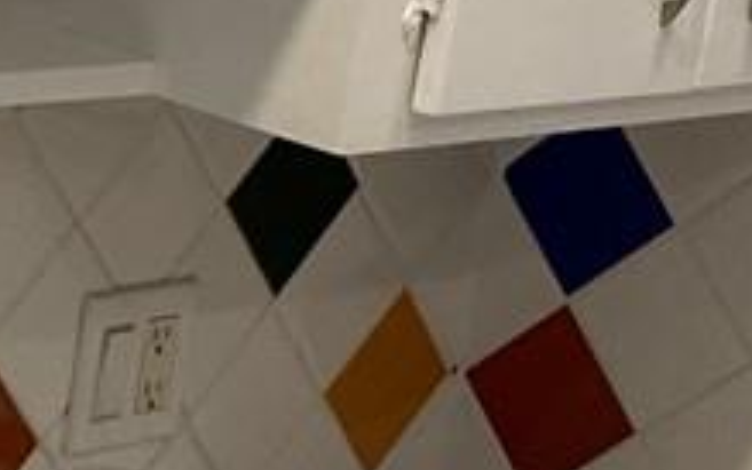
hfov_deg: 10.1
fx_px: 4120
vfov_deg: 6.5
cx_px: -312
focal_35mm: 201
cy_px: 223
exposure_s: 1/120
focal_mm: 4.25
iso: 125
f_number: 1.8
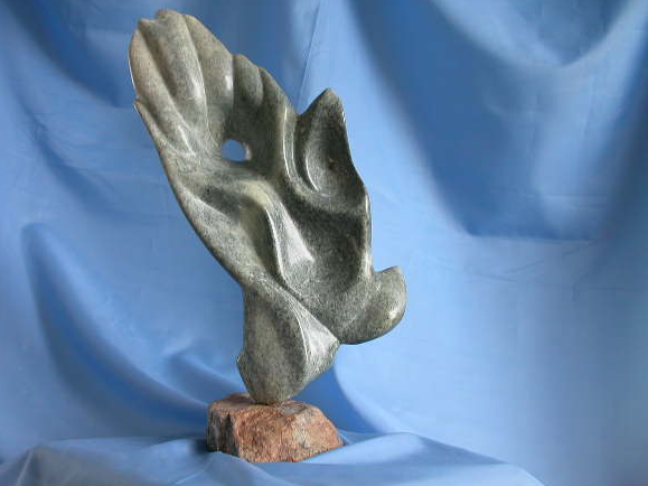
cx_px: 293
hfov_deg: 44.7
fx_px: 786
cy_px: 247
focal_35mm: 42
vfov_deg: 34.3
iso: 100
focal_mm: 7.85
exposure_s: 1/117
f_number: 2.6
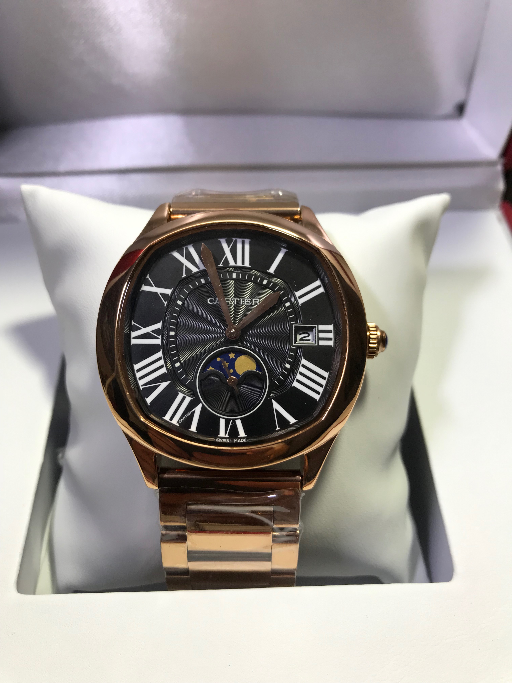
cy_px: 342
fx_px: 552
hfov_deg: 49.7
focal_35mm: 28
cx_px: 256
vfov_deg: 63.4
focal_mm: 3.99
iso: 40
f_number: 1.8
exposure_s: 1/100
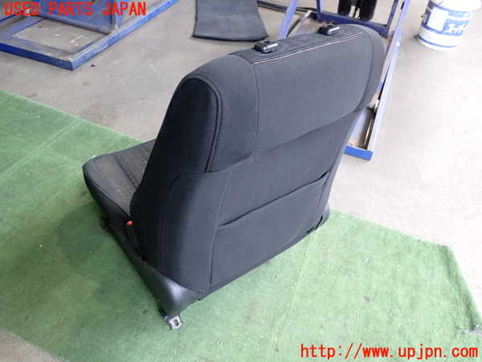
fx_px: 418
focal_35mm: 30
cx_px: 241
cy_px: 181
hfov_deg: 60.0
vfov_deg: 46.8
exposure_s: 1/40
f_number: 2.3
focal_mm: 5.4
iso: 200
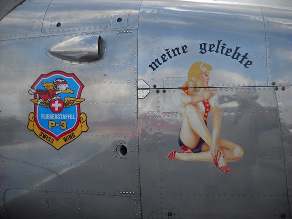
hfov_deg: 45.8
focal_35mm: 41
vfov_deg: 35.1
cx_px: 146
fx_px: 346
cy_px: 110
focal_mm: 6.72
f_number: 5.5
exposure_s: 1/209
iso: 64
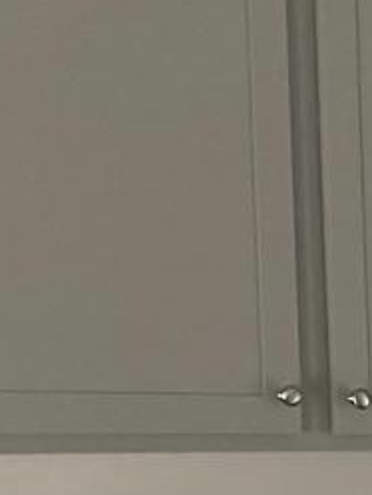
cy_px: 769
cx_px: 1100
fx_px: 2119
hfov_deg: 8.5
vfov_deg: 12.6
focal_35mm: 148
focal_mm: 6.76
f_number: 1.78
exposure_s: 1/40
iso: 1000
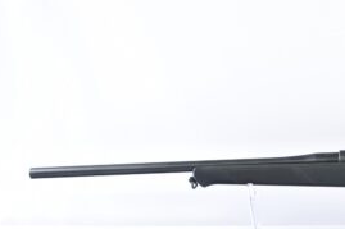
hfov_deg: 28.1
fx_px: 642
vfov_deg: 20.0
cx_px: 355
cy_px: 191
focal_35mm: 67
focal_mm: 20
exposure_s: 1/20
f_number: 5
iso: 640
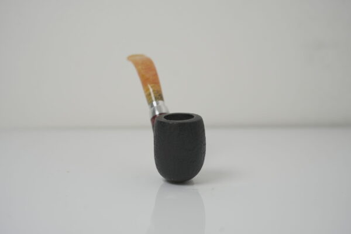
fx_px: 448
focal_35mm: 46
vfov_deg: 29.2
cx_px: 176
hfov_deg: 42.7
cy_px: 117
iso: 500
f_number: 5.6
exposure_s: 1/125
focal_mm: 46
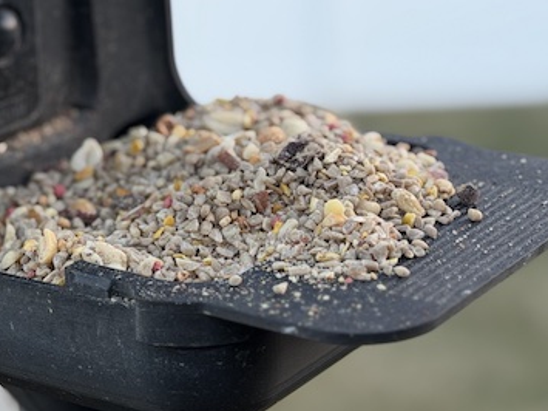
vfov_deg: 13.5
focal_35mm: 109
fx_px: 1725
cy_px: 107
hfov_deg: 18.0
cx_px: 174
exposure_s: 1/121
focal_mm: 6.76
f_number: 1.78
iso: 64
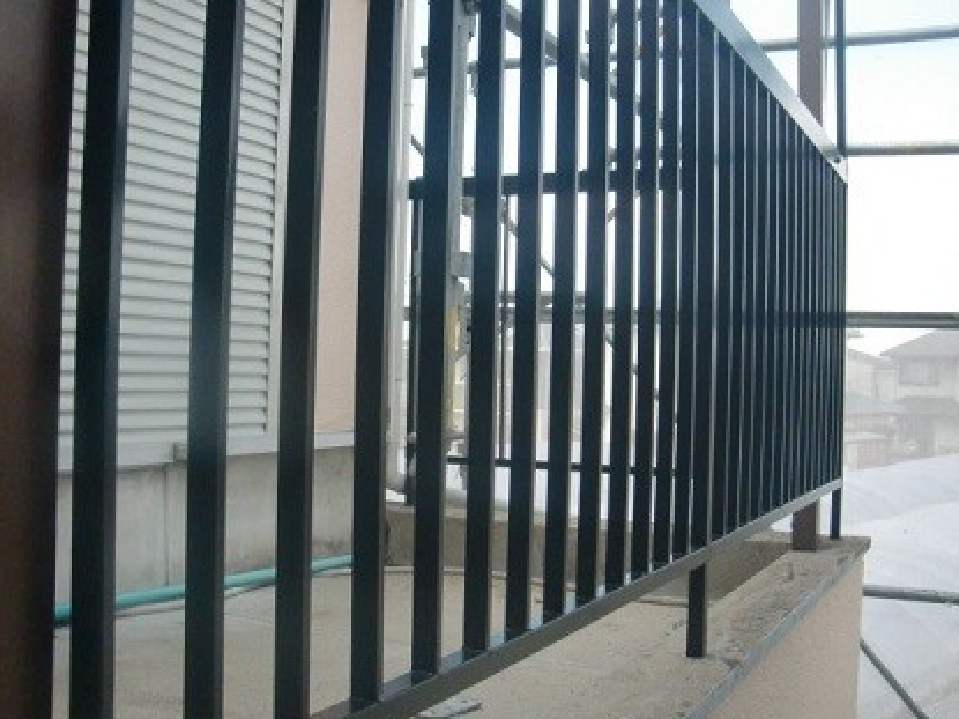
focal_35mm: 41
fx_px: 1136
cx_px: 476
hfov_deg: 45.8
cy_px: 344
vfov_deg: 35.1
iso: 320
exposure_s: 1/250
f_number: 3.9
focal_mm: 6.66
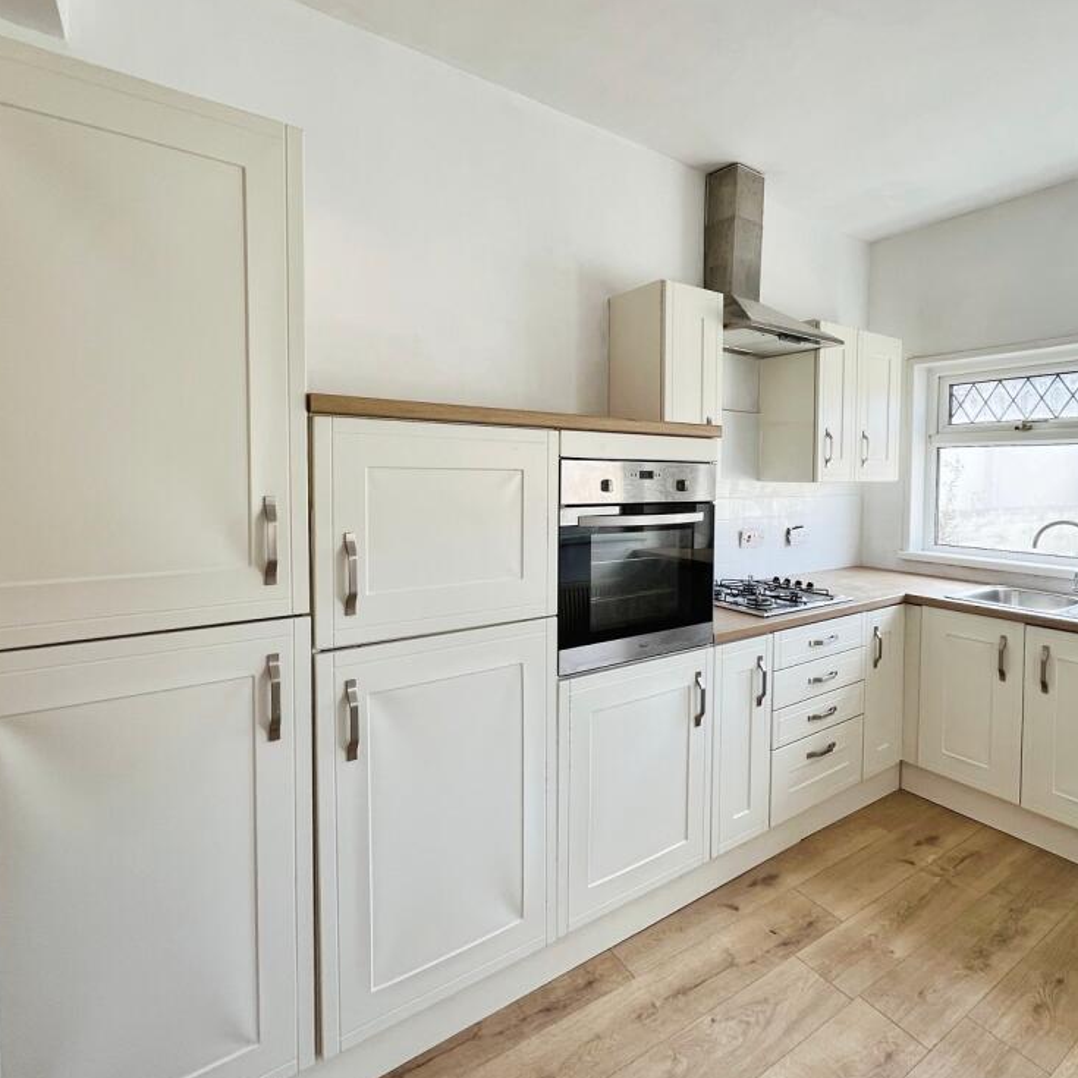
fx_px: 564
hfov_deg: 87.1
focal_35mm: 16
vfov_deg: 87.4
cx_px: 600
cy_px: 549
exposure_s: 1/99
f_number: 1.8
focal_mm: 1.57
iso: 50
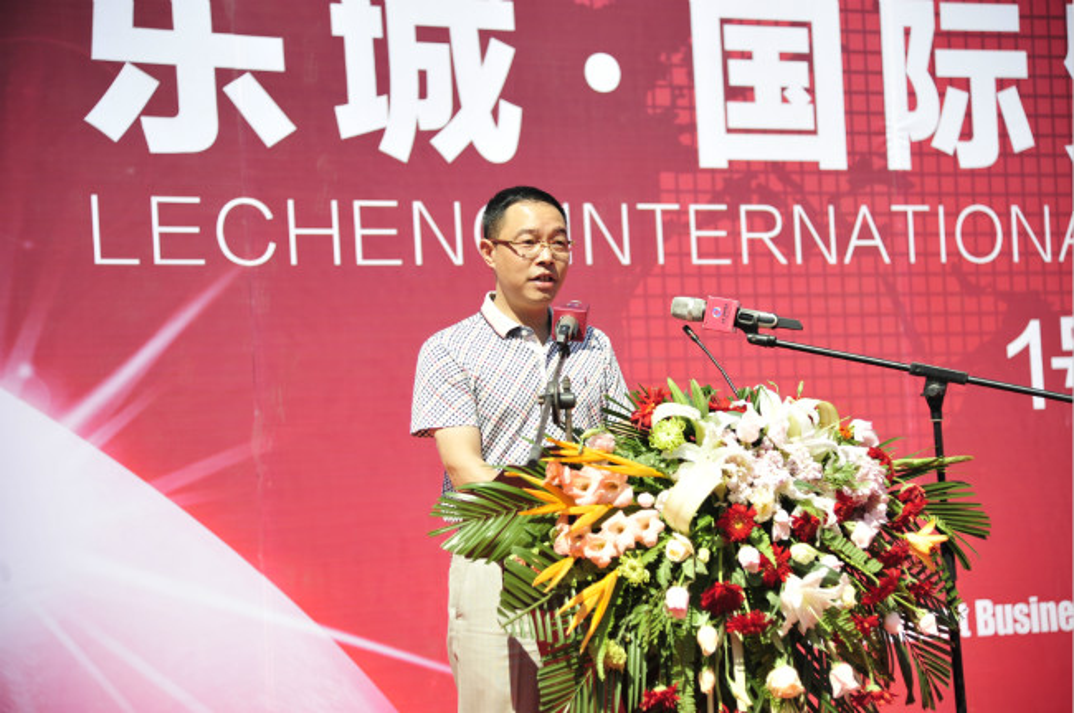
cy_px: 356
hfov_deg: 28.9
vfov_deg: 19.4
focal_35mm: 70
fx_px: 2086
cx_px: 537
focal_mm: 70
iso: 220
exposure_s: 1/1250
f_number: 4
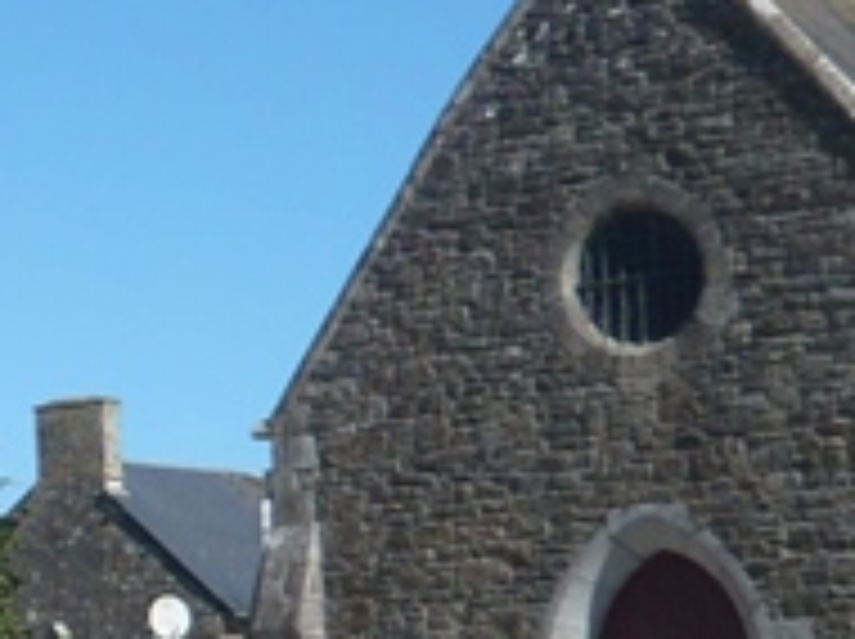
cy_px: 477
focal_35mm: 173
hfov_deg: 10.4
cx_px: -918
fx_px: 4268
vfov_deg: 8.6
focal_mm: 5.5
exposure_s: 1/160
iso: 100
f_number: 9
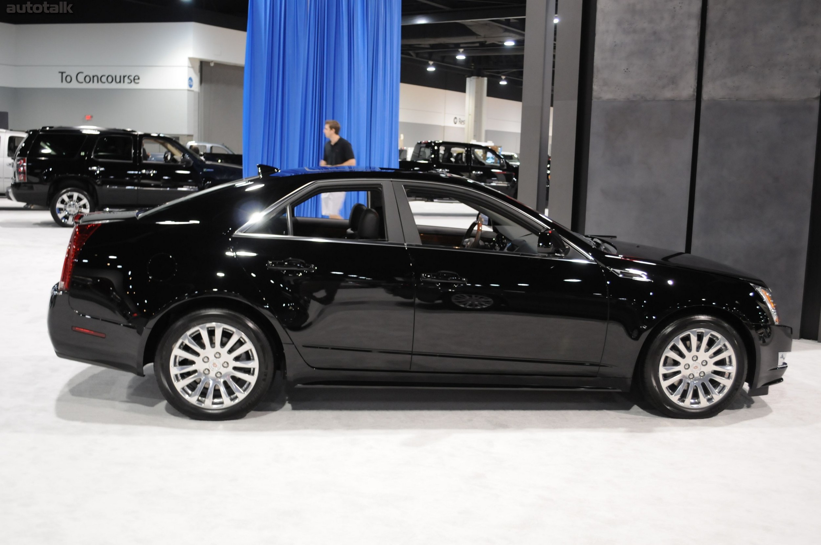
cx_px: 410
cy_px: 272
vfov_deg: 34.1
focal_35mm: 39
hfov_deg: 49.6
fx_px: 888
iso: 800
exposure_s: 1/20
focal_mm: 26
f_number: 4.2
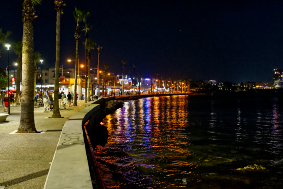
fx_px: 354
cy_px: 94
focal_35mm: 45
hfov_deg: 43.6
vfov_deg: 29.9
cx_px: 142
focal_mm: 30
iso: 6400
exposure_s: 1/60
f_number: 2.8
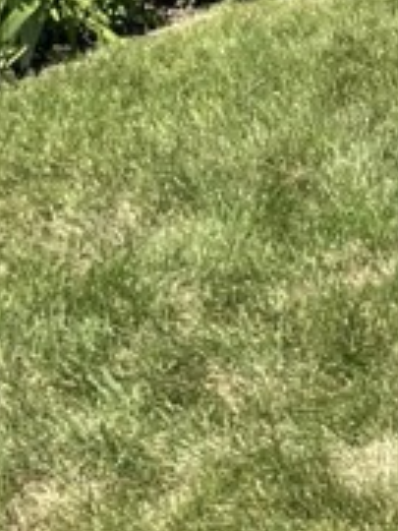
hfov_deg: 9.1
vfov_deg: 11.3
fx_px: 2269
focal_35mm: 148
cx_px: 914
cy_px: -696
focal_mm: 4.2
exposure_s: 1/2053
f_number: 1.6
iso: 32
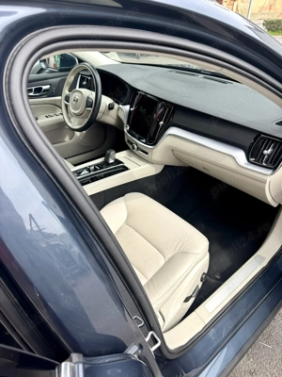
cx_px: 141
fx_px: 261
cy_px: 188
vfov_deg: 71.6
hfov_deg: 56.8
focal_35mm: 24
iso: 80
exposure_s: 1/938
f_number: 1.78
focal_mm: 6.76
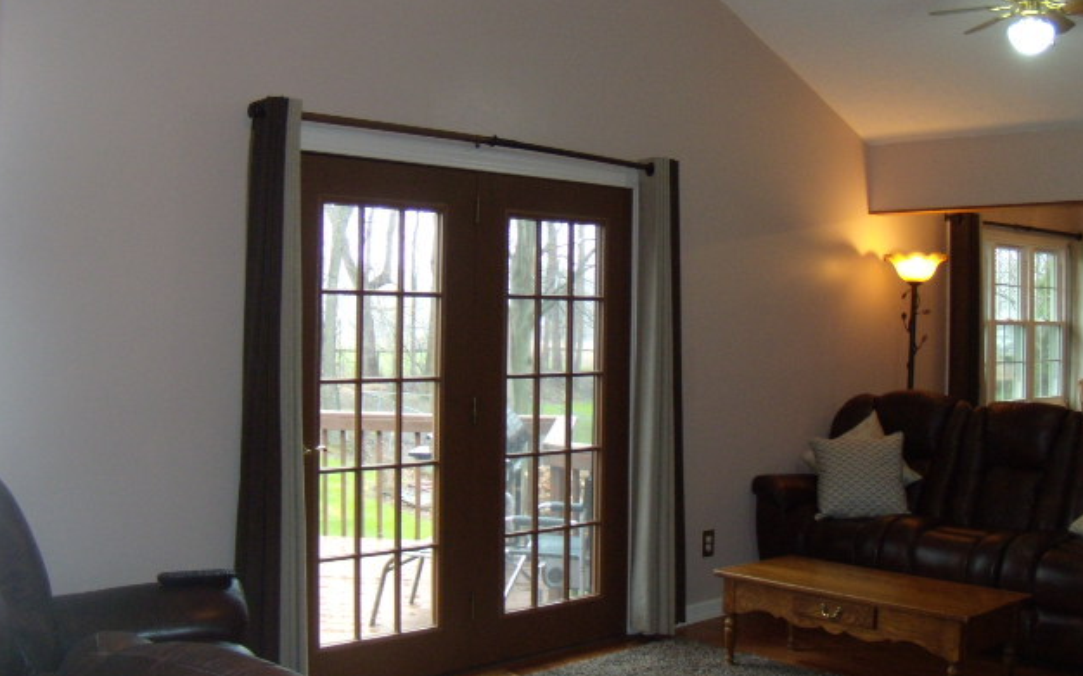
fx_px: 1151
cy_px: 315
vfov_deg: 32.7
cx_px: 538
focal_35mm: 39
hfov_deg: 50.4
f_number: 3.6
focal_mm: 6.4
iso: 250
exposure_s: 1/30
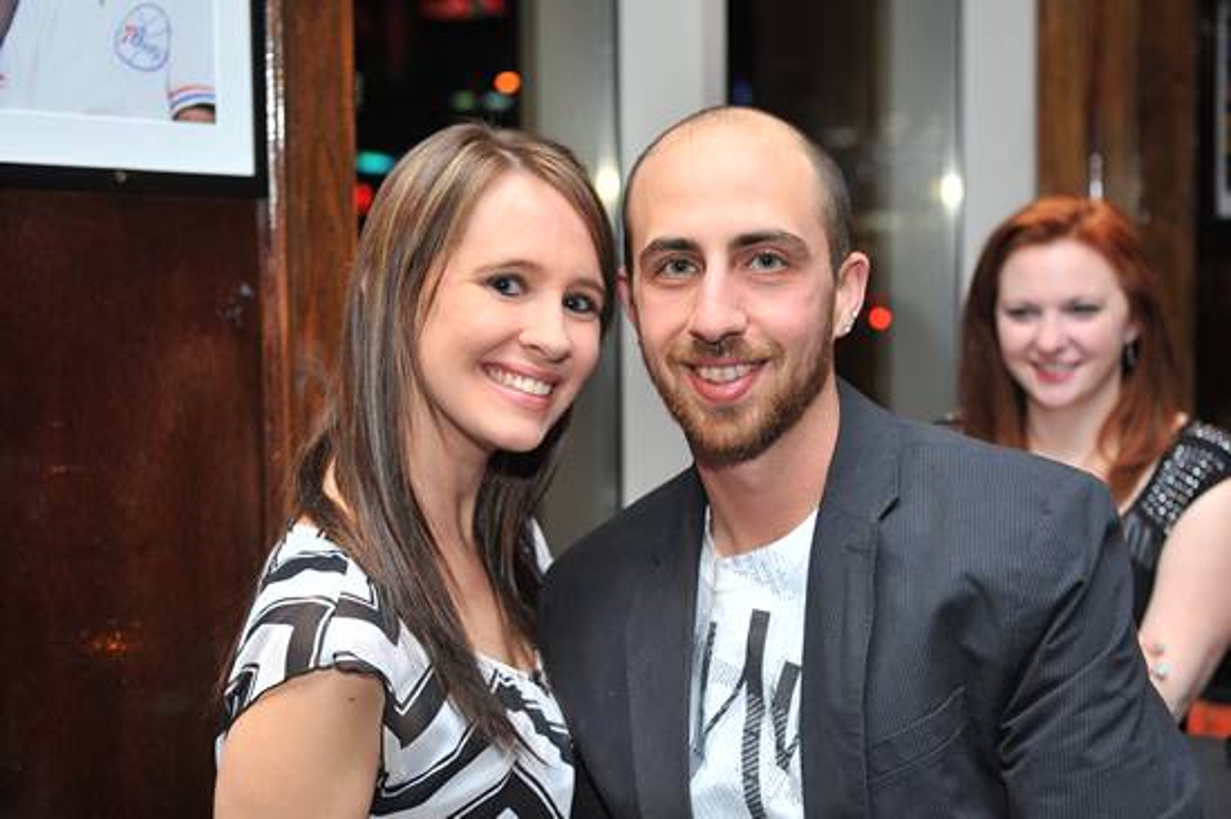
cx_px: 616
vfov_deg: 21.9
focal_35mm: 62
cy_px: 410
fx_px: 2119
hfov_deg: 32.4
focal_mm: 62
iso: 1000
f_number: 5
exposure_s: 1/100
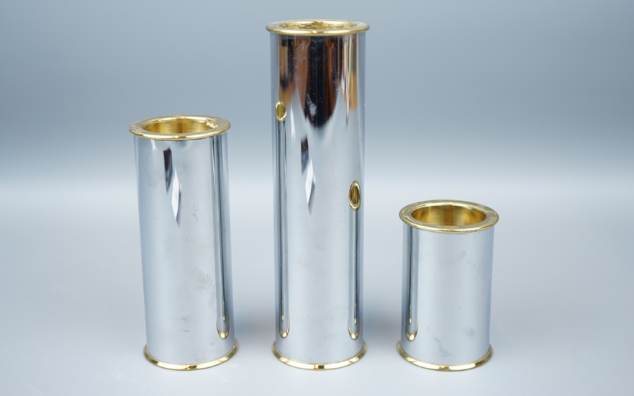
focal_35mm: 50
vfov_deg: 25.8
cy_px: 186
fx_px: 864
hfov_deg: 40.3
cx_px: 312
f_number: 4.5
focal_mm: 48
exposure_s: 1/60
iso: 160
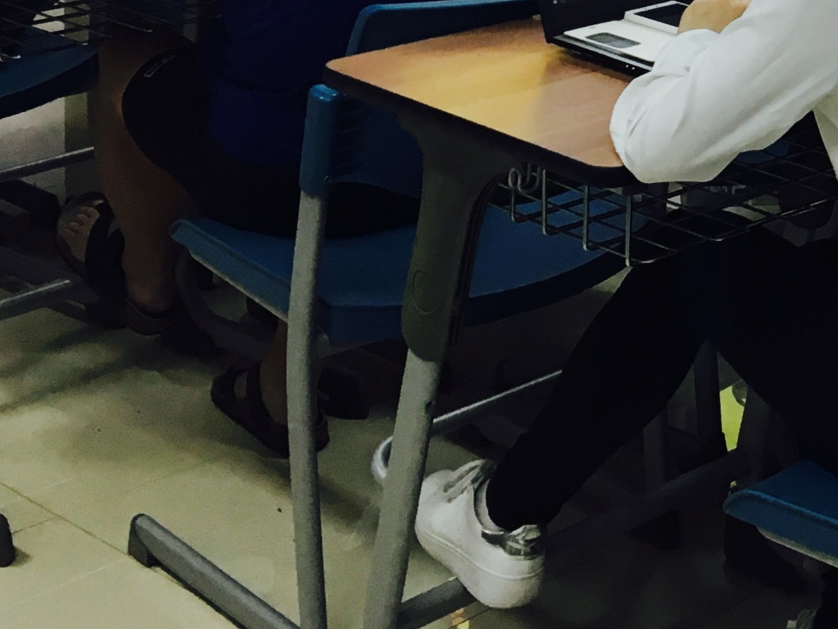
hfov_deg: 19.4
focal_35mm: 92
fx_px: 2227
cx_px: 1136
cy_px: -309
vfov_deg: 14.9
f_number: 2.2
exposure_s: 1/33
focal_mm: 4.15
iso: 80
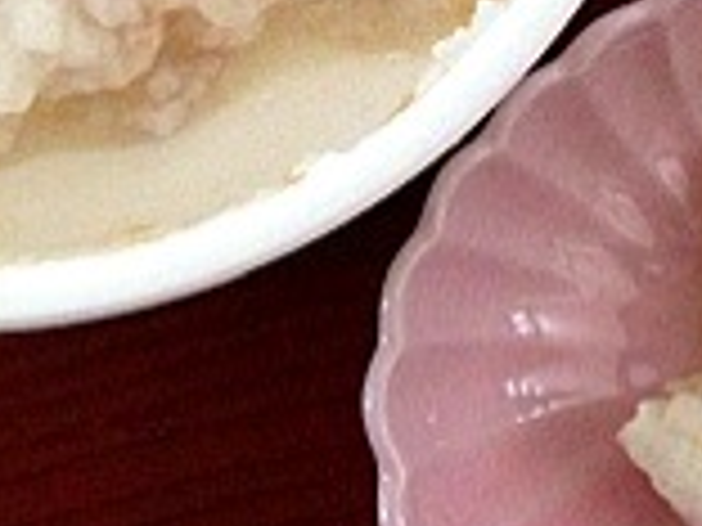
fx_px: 2738
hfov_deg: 14.6
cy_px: -198
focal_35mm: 135
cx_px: 464
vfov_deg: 10.7
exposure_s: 1/20
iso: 320
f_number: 2.4
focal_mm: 4.13
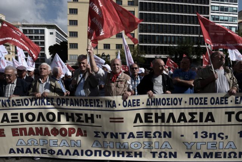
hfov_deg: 73.7
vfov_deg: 53.2
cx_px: 121
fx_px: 161
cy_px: 81
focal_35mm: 24
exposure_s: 1/60
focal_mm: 24
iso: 100
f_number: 22
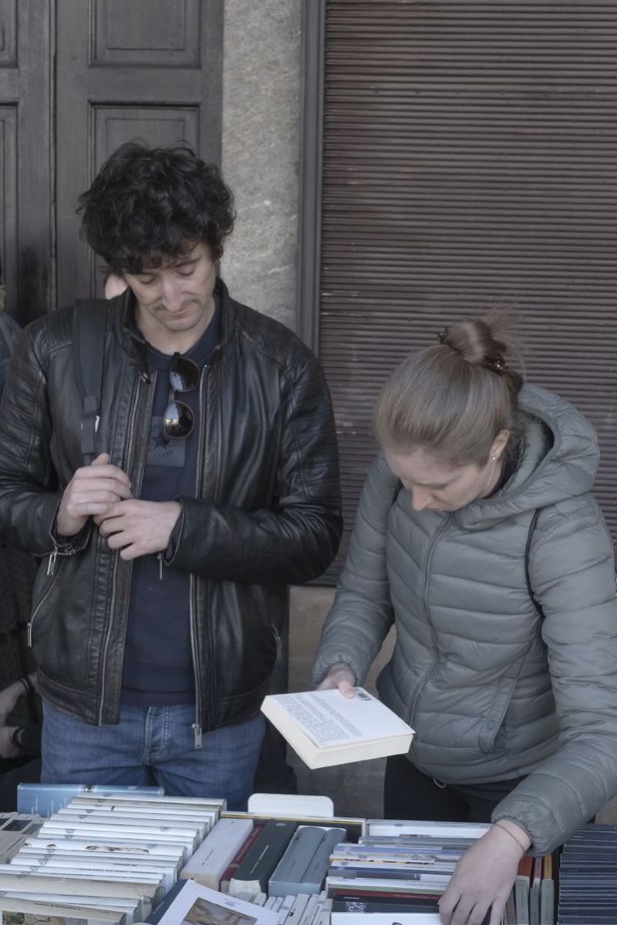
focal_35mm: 57
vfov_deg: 35.0
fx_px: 1464
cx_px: 376
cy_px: 538
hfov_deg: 23.7
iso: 640
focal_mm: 29.2
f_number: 6.4
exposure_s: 1/125
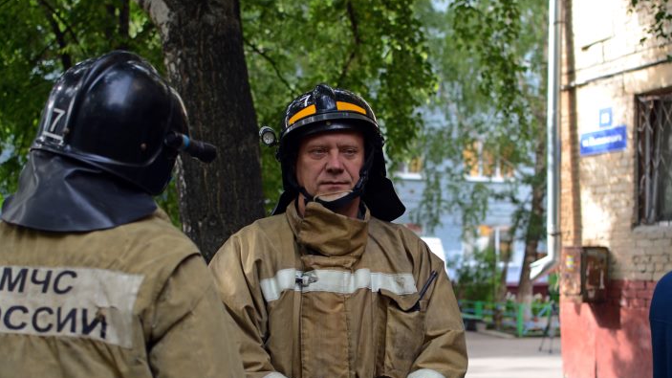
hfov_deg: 37.5
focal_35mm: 56
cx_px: 339
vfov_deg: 21.6
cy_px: 219
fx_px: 989
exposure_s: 1/160
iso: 100
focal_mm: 35
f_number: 3.2
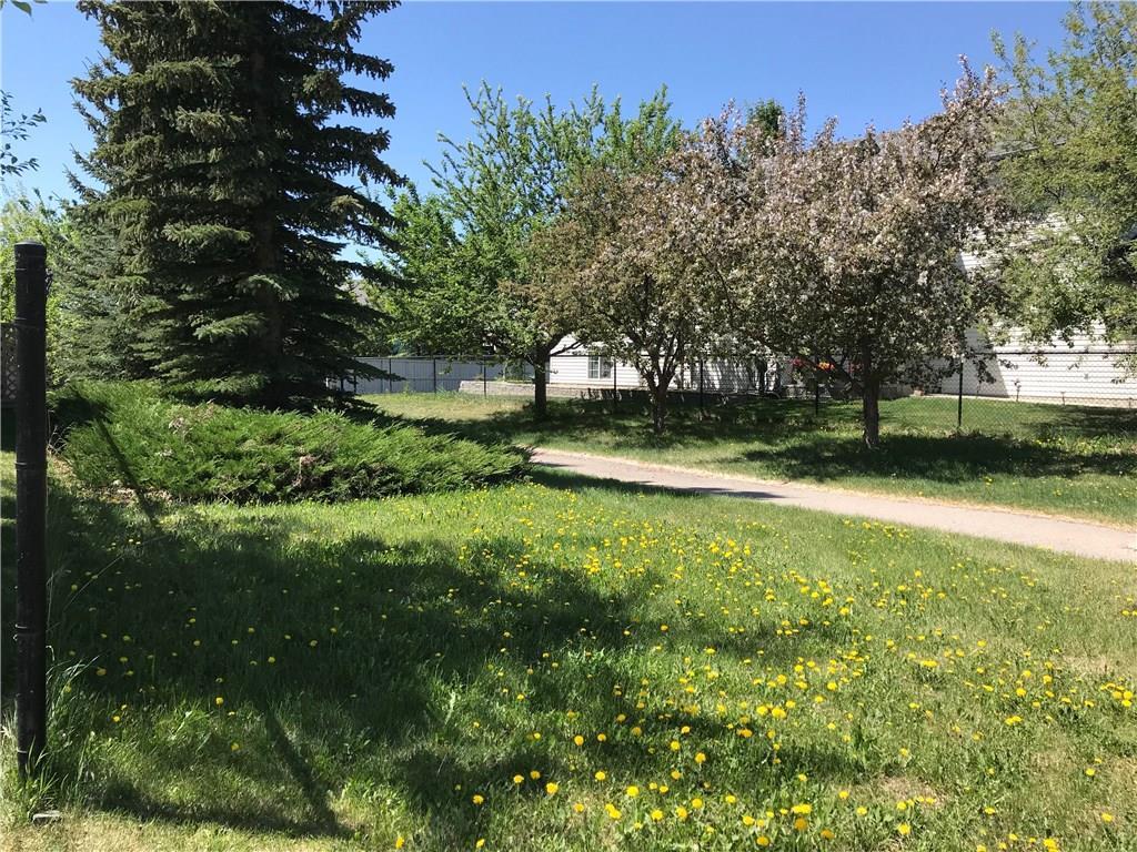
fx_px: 920
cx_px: 568
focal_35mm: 28
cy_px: 426
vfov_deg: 49.7
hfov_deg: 63.4
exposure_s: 1/1212
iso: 20
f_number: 1.8
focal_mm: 3.99
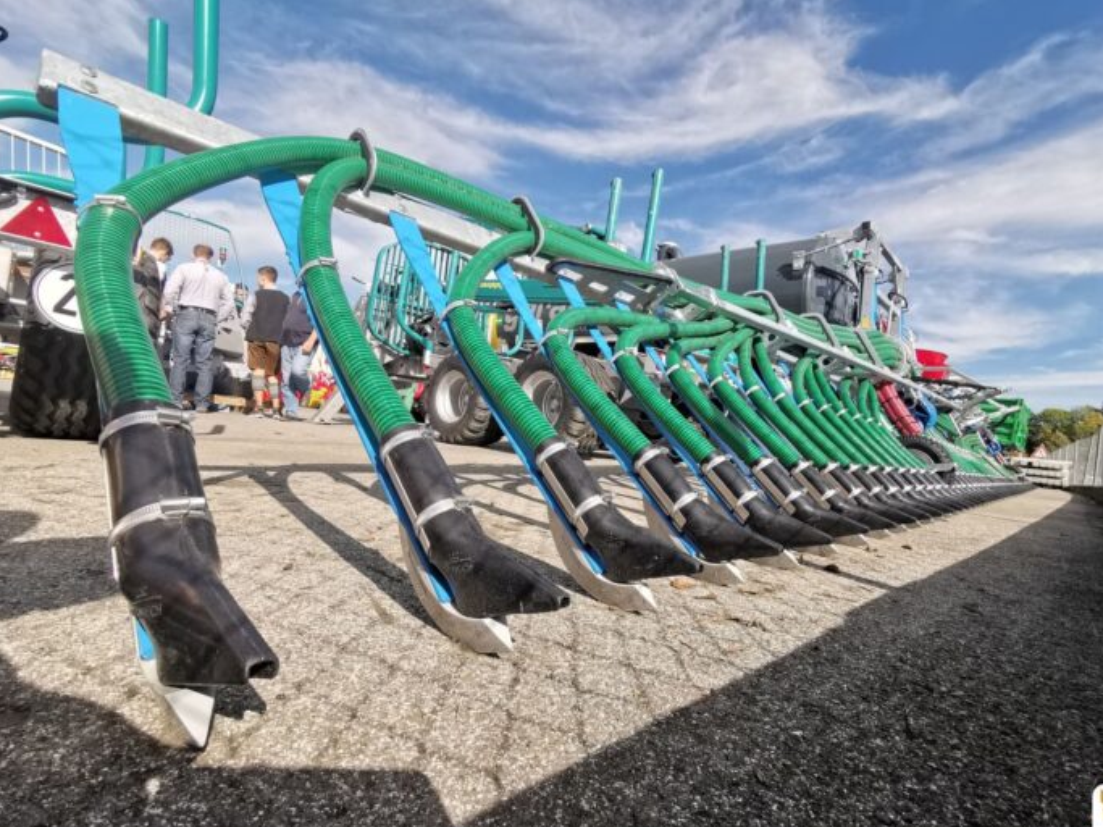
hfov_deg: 87.7
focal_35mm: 18
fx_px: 573
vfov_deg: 71.6
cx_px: 565
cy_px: 412
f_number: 2.2
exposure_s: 1/559
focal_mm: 2.35
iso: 50
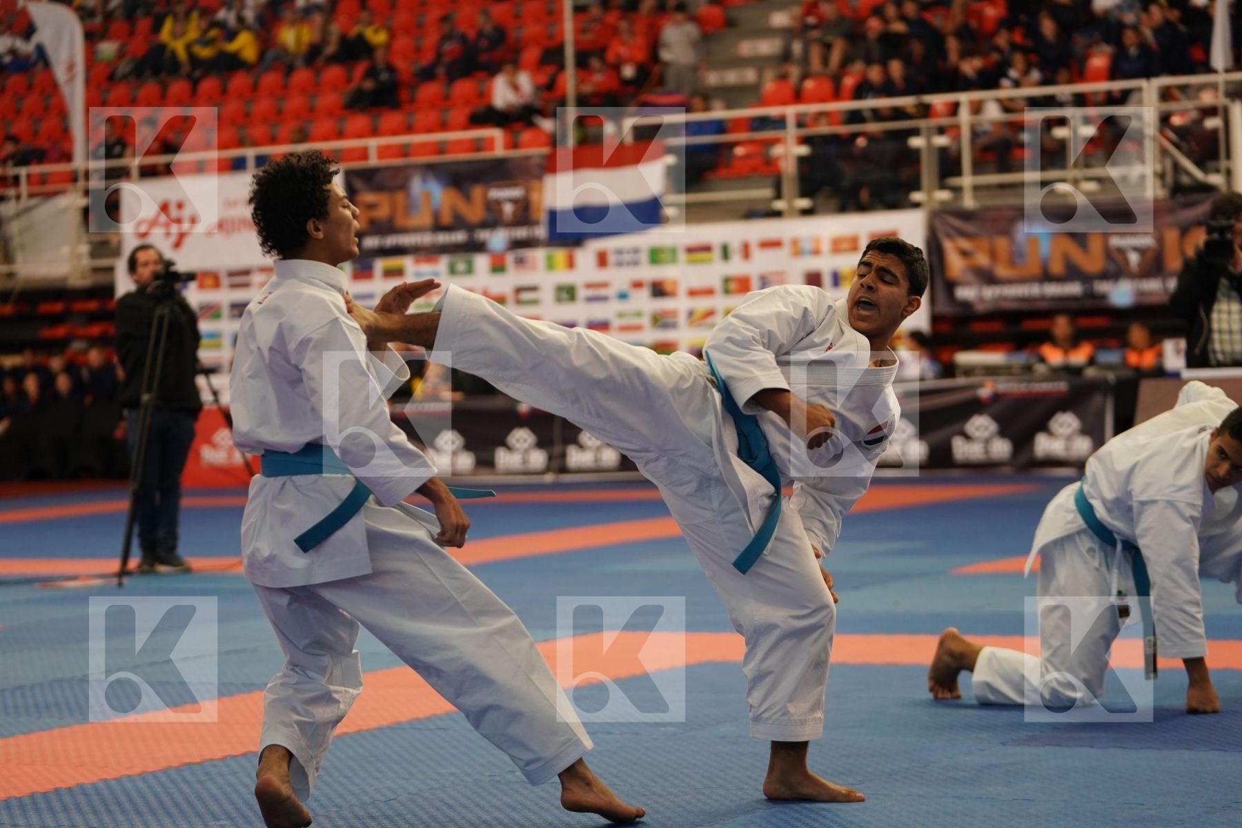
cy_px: 414
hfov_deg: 21.5
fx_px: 3277
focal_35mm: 95
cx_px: 621
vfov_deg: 14.4
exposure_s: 1/500
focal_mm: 95
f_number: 2.8
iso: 1250
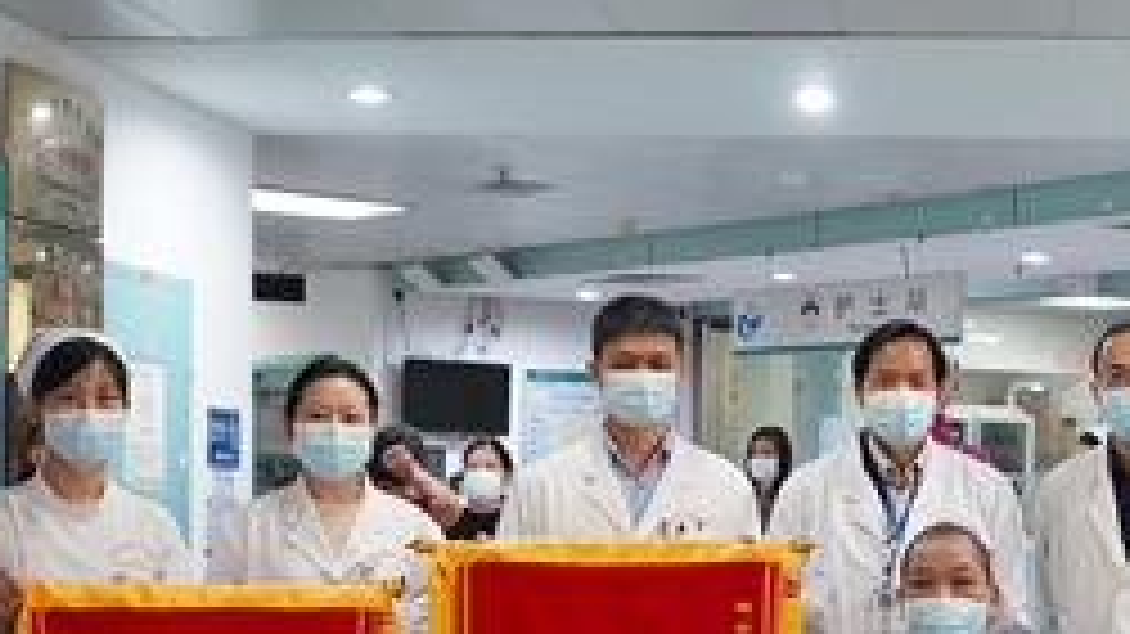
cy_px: 501
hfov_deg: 29.2
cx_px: 959
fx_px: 2097
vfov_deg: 17.1
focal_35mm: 70
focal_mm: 24
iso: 2000
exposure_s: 1/60
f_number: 3.2
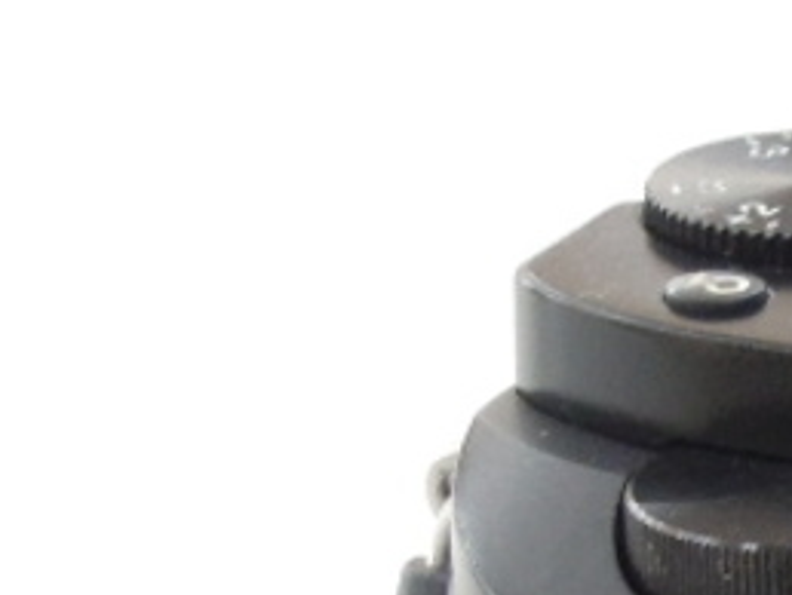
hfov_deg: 5.9
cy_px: 1046
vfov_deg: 4.5
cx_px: 1836
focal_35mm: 325
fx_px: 7443
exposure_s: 1/60
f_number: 4.5
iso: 400
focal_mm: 12.5
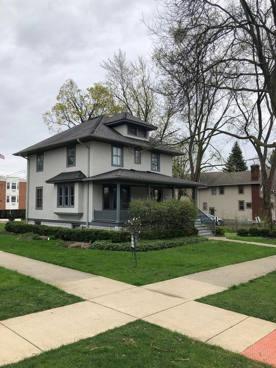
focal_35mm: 28
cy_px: 184
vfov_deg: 63.5
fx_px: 298
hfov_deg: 49.7
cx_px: 138
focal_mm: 4
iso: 20
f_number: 1.8
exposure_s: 1/1736
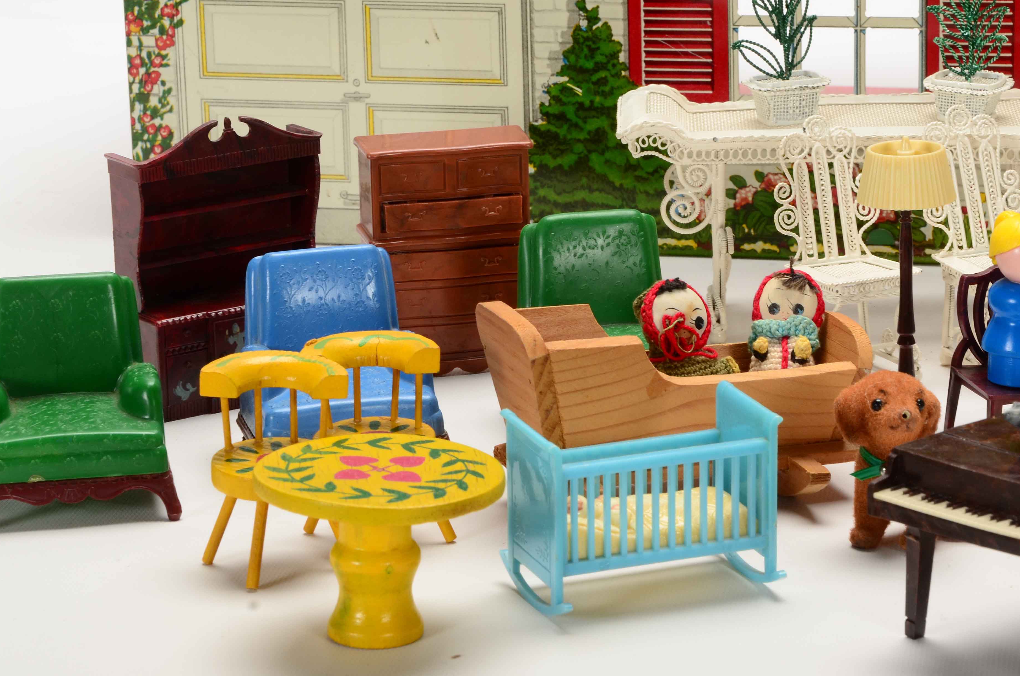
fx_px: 4232
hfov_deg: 13.7
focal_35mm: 150
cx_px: 605
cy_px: 272
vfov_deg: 9.1
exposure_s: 1/160
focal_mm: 75
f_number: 16
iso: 200
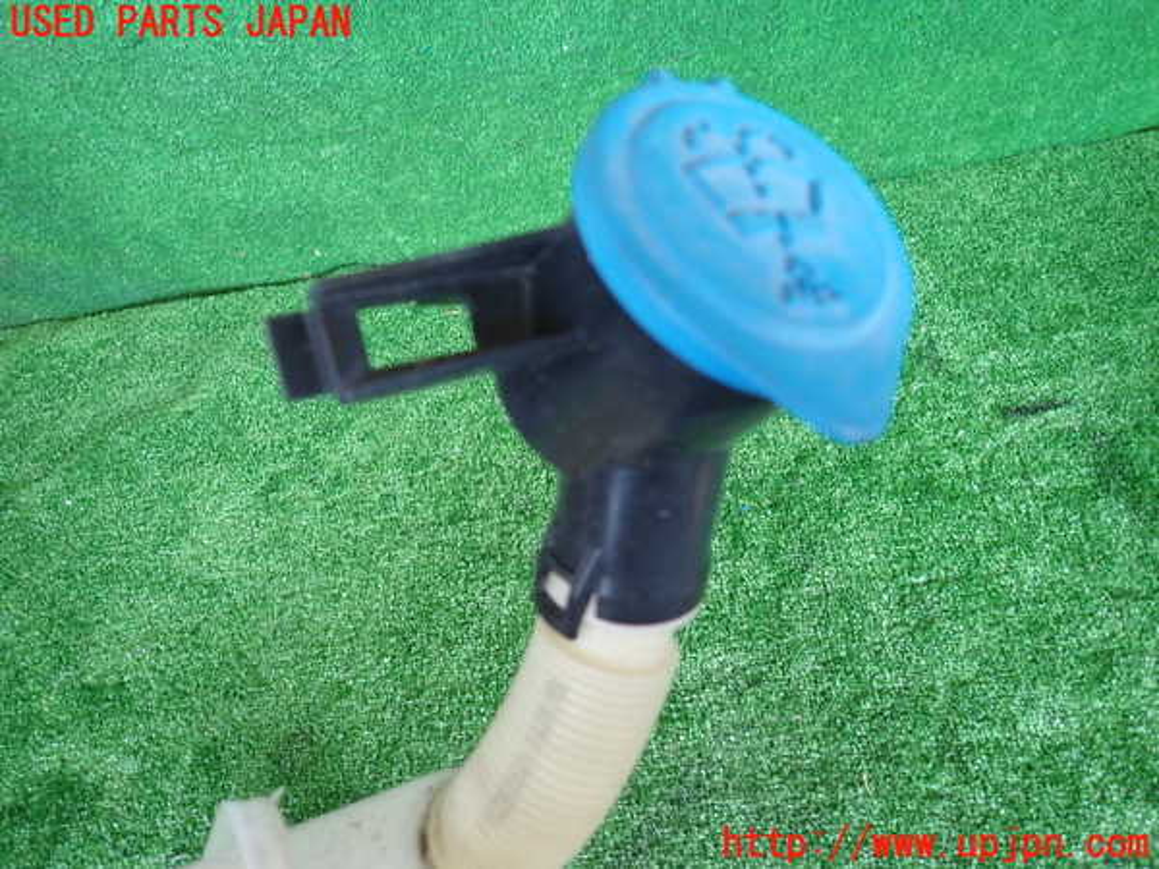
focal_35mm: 25
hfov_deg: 69.4
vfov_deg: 54.9
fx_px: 837
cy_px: 434
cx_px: 580
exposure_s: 1/40
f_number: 2
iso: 200
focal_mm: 4.5
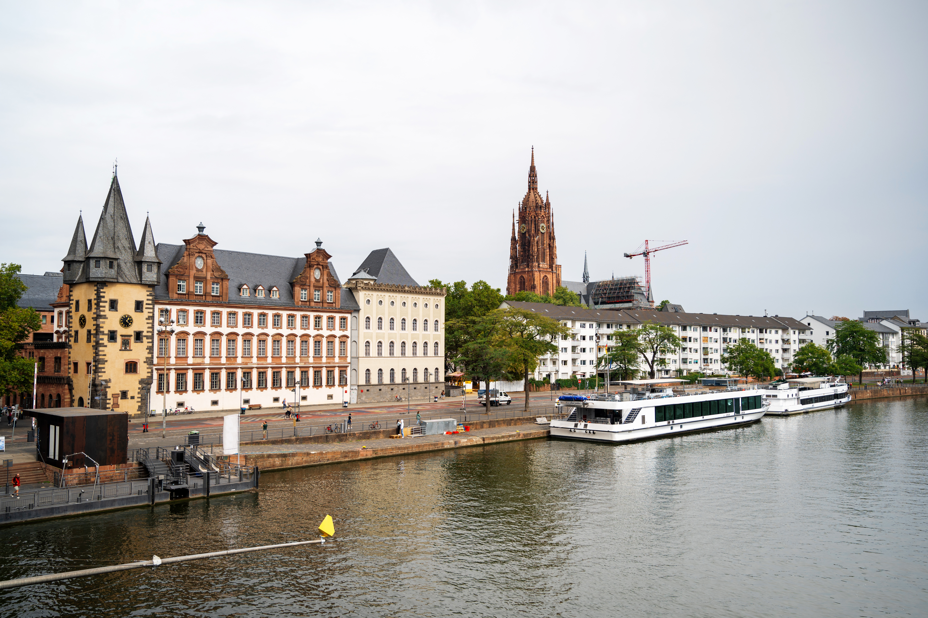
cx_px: 464
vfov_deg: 43.6
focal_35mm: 30
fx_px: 773
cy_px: 309
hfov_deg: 62.0
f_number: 4
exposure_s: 1/100
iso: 100
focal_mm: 30
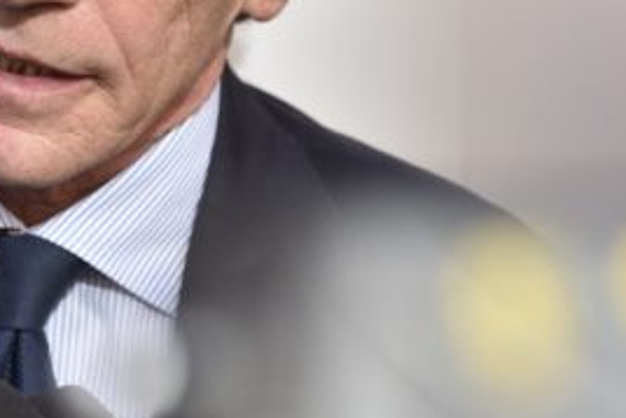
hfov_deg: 6.5
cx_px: 33
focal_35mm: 317
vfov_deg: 4.3
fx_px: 5515
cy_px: -34
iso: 250
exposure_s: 1/400
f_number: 4
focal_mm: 122
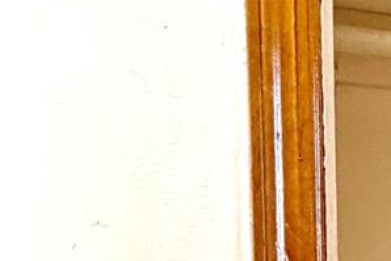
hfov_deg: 19.9
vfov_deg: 17.6
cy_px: 283
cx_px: 701
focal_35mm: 75
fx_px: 815
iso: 500
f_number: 2.2
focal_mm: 2.22
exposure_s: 1/60
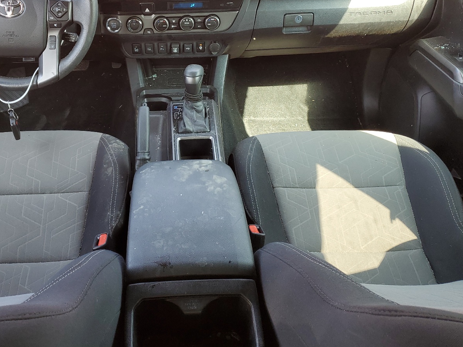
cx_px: 178
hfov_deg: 52.2
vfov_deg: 40.4
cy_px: 127
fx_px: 468
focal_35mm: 35
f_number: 1.5
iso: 50
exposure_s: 1/123
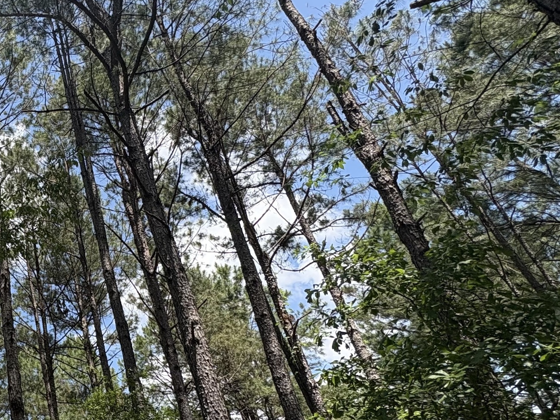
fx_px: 534
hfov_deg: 43.2
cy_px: 294
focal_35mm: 33
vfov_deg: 42.1
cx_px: -54
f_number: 2.2
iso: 64
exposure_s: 1/956
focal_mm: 2.22
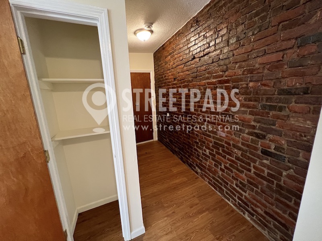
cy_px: 120
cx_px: 161
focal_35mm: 13
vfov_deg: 89.9
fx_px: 121
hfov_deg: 106.2
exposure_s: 1/60
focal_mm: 1.57
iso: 320
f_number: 1.8
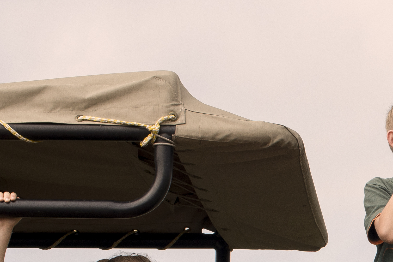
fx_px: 2457
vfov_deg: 5.9
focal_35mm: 225
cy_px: 582
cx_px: 586
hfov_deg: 8.9
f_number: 9.5
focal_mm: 50
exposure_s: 1/350
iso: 200
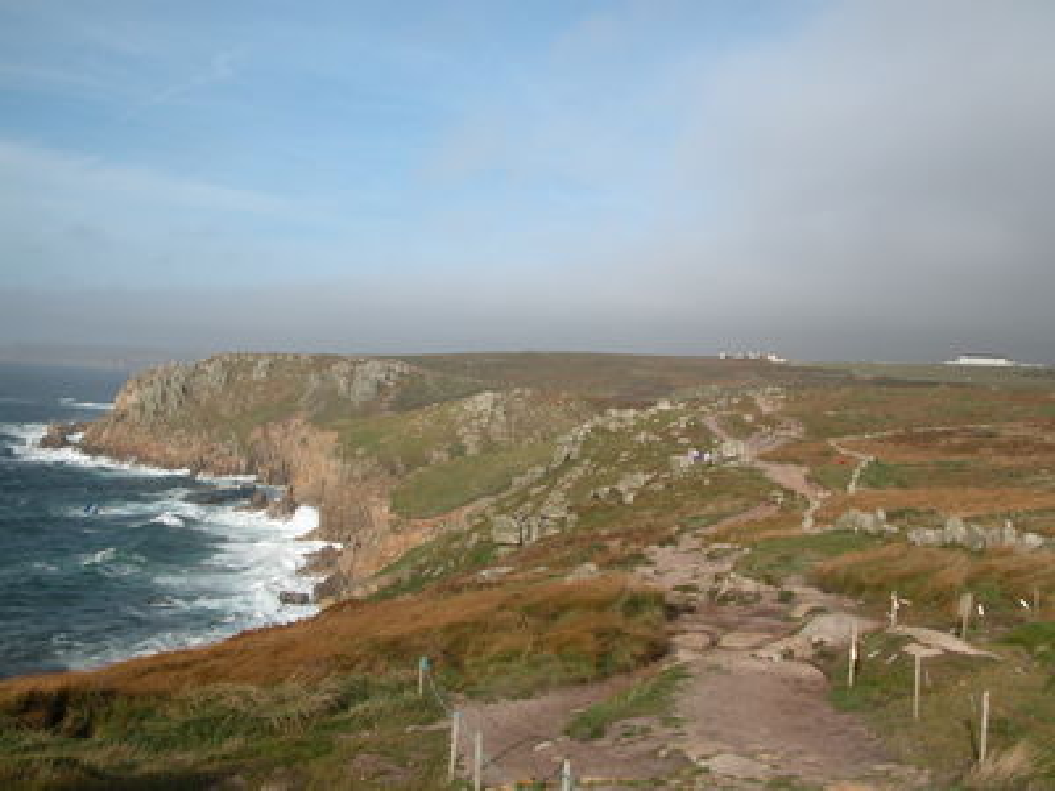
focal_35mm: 35
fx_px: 1067
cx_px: 528
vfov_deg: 40.7
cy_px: 396
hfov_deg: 52.6
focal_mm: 8.9
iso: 100
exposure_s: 1/338
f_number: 7.1
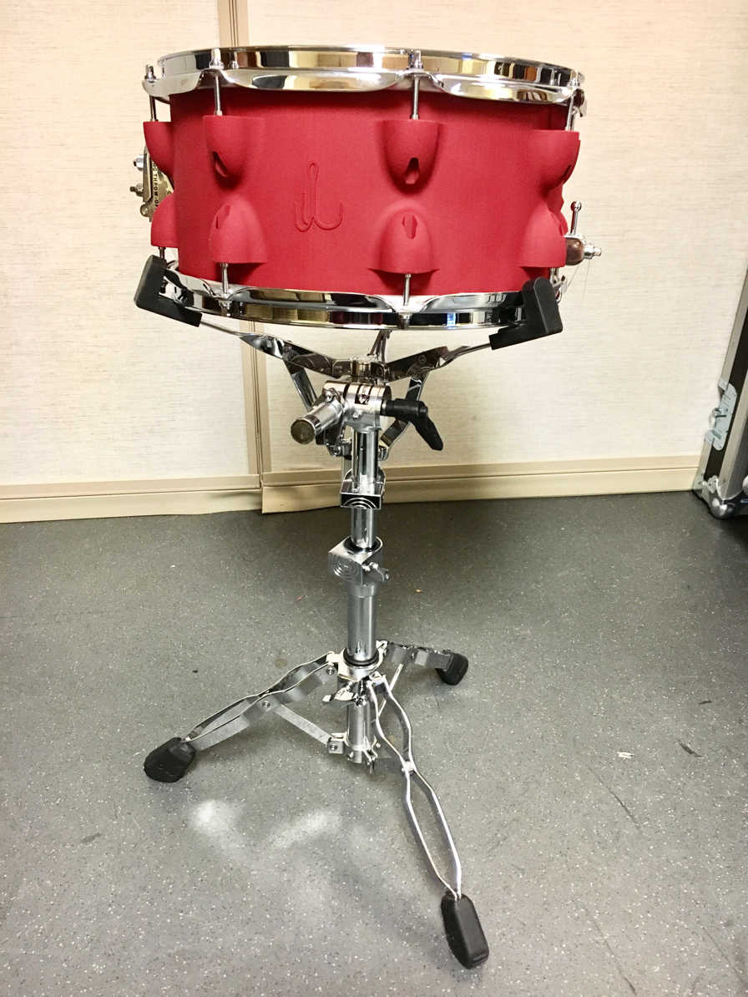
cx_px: 374
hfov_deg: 48.2
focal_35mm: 29
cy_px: 498
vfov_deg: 61.6
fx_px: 835
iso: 200
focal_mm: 4.15
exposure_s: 1/24
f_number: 2.2
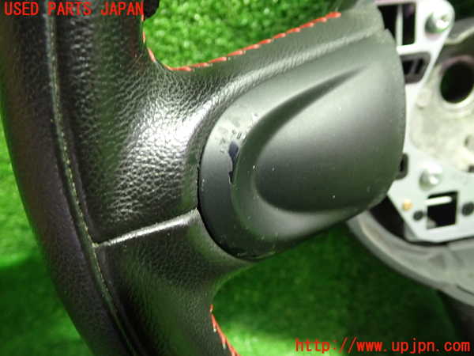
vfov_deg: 46.8
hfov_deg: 60.0
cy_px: 178
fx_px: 411
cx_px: 237
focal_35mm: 30
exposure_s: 1/25
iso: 800
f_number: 2.3
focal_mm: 5.4
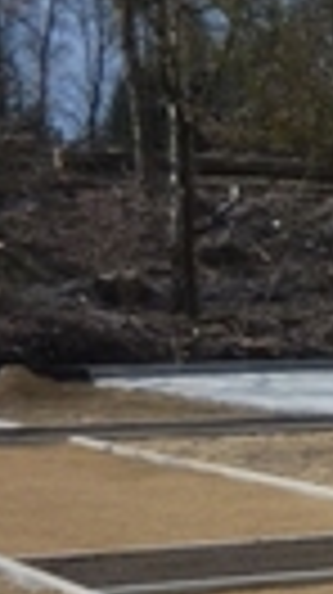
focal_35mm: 149
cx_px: 1310
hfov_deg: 6.6
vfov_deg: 14.2
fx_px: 2345
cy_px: 621
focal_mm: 5.2
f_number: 5.6
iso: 100
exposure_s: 1/400
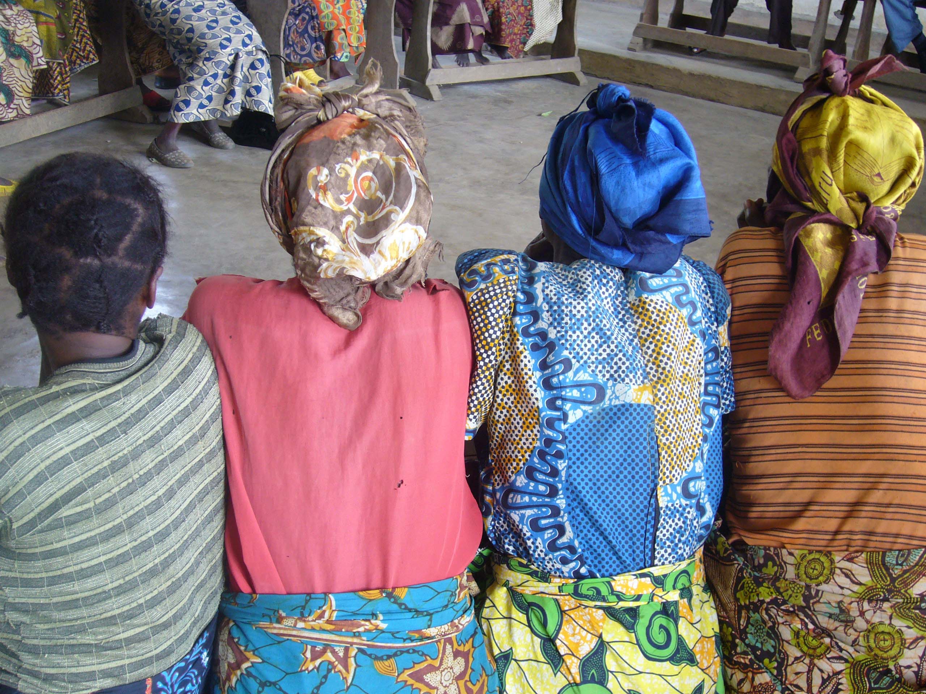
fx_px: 1204
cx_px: 463
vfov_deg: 32.2
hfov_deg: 42.1
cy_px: 347
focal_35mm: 45
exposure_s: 1/15
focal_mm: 7.5
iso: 100
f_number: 3.2
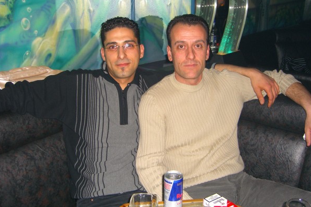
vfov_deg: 33.4
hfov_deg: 48.5
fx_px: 345
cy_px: 99
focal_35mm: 40
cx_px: 156
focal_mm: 7.9
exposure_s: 1/60
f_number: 2.8
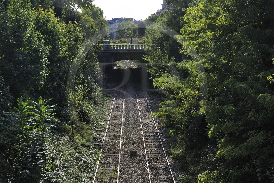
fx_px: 380
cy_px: 92
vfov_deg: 27.0
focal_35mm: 50
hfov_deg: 39.6
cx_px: 137
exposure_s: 1/125
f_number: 11
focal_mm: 50
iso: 200
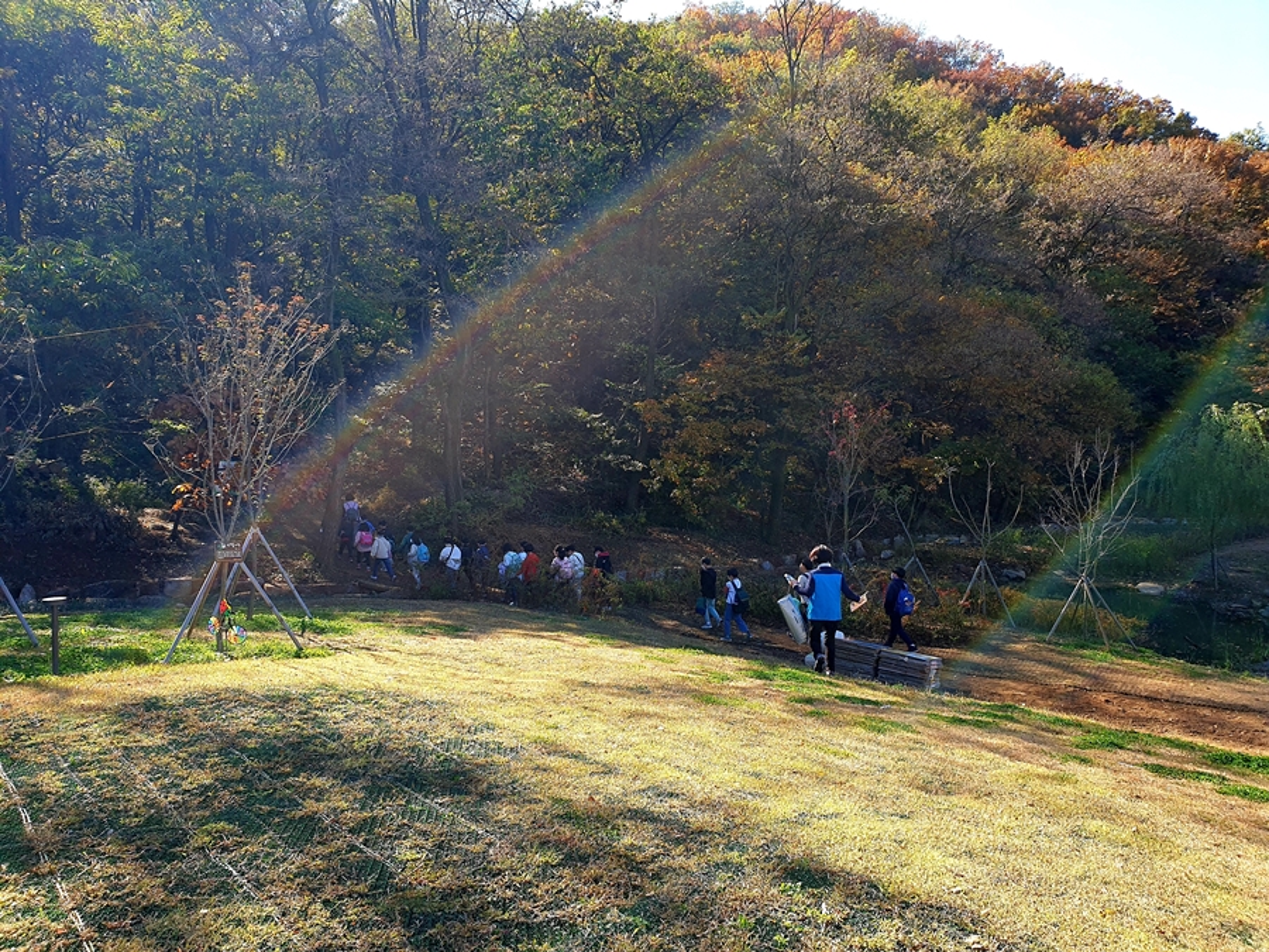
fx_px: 953
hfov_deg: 67.3
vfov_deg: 53.1
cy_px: 476
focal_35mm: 26
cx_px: 634
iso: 50
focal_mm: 4.3
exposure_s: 1/477
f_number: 2.4
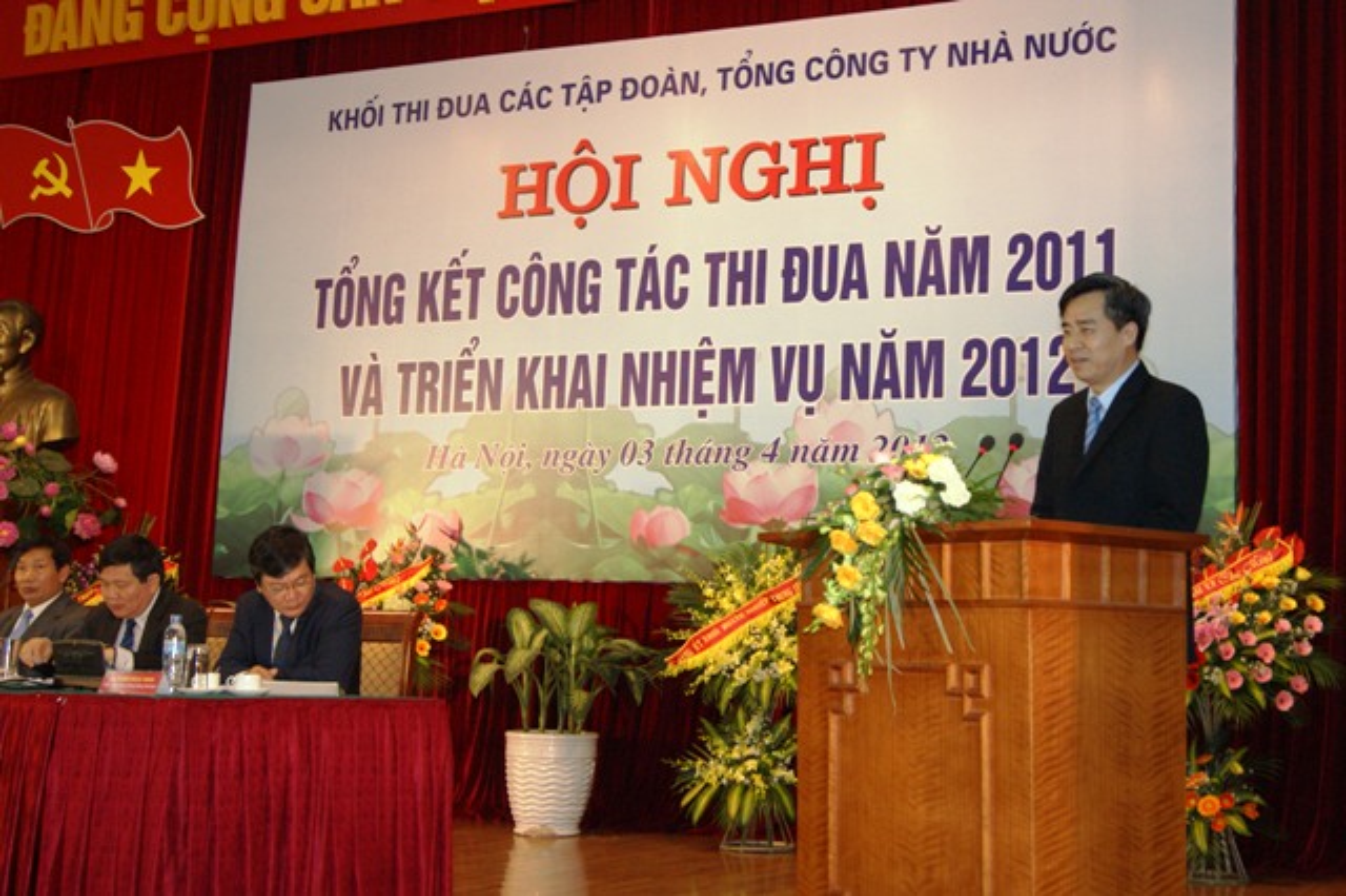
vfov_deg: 34.2
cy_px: 448
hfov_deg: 49.6
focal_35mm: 39
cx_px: 673
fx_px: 1457
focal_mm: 26
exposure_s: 1/80
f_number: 5.6
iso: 400
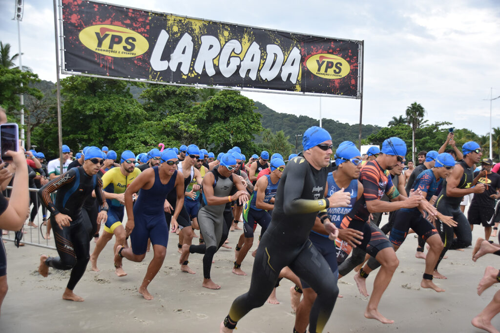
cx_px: 250
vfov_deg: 34.2
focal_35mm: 39
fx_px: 542
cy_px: 166
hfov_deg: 49.5
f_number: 4.5
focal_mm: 26
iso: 400
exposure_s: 1/1250
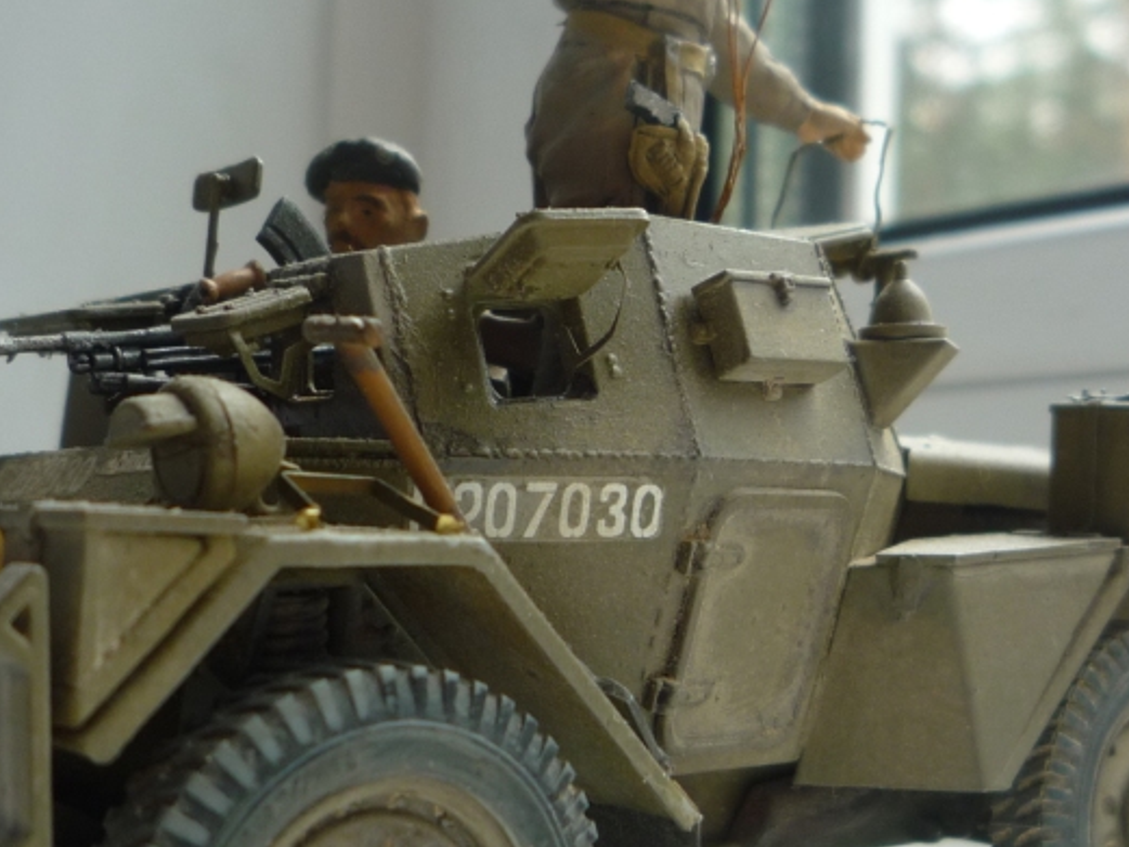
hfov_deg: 32.6
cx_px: 654
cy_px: 518
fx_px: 1925
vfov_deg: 24.8
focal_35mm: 59
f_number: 3.5
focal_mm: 5.2
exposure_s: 1/80
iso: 100
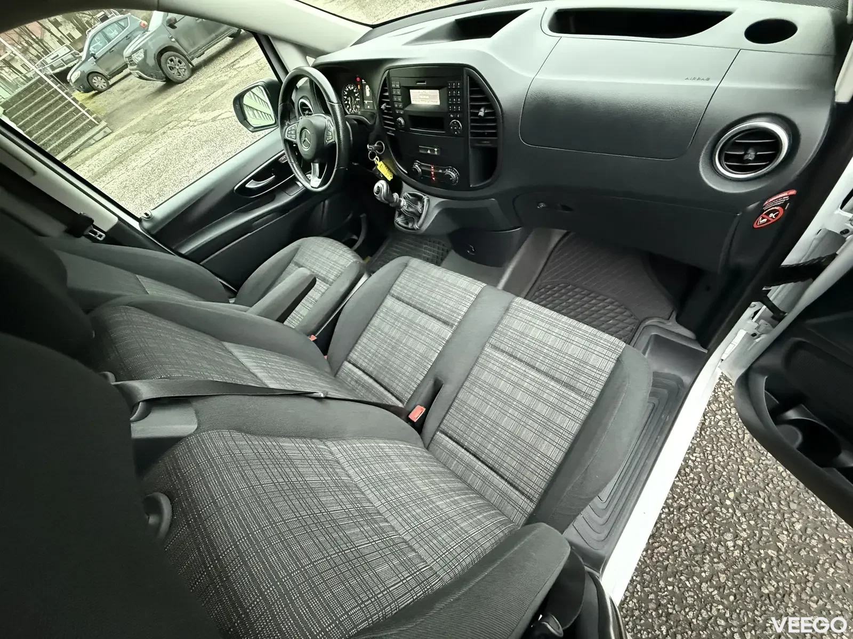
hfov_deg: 102.1
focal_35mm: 14
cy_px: 320
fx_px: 345
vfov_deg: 85.7
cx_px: 426
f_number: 2.2
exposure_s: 1/40
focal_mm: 2.22
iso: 1600
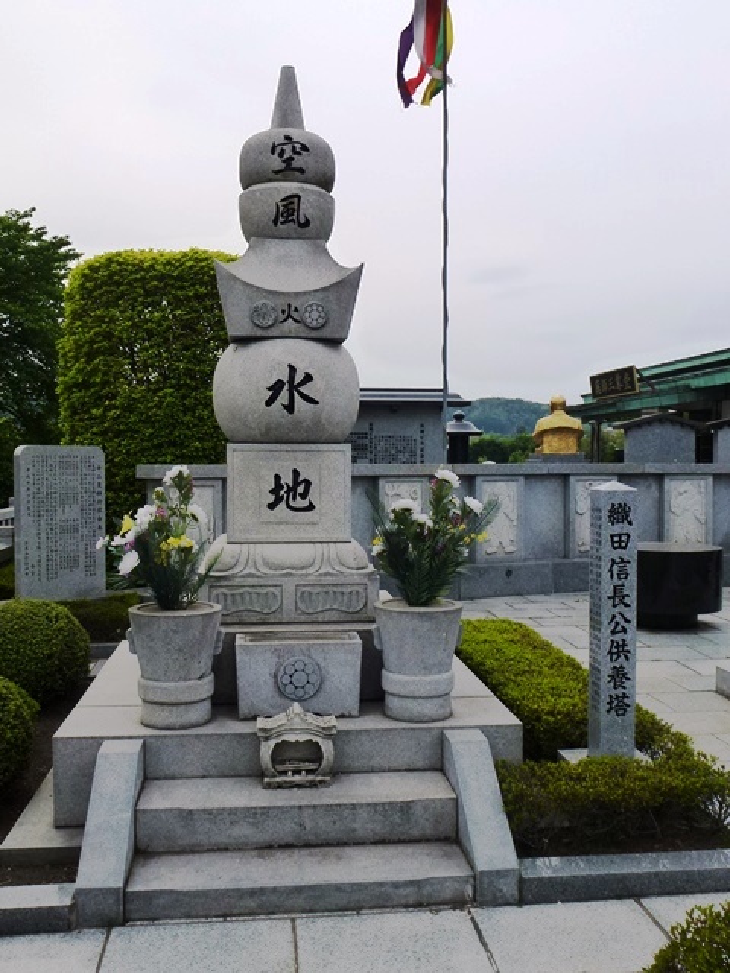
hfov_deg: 45.4
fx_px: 872
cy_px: 486
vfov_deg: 58.4
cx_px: 365
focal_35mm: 31
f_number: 4
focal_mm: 5.4
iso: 160
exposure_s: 1/1000
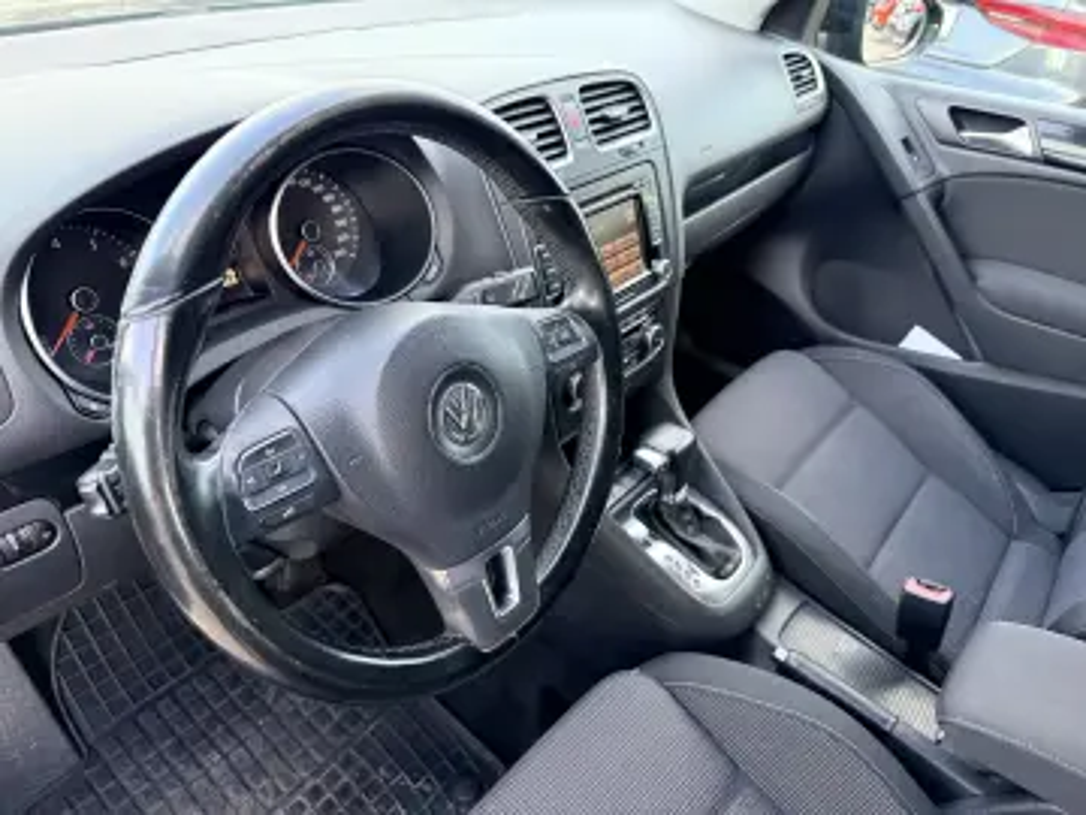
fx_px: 753
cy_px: 408
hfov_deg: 71.6
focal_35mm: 24
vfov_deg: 56.8
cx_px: 543
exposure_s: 1/60
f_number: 1.78
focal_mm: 6.76
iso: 640
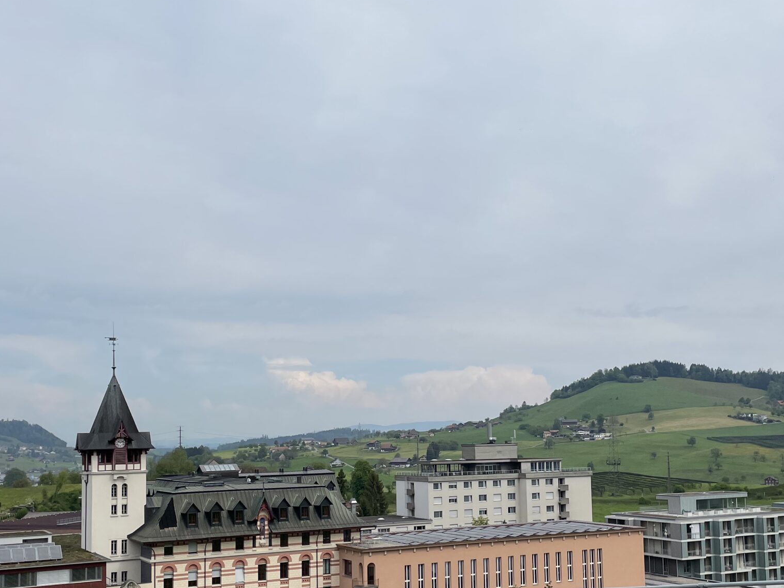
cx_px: 414
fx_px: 997
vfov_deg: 32.7
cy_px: 366
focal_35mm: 44
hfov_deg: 42.9
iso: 32
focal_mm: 4.2
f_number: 1.6
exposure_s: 1/6897
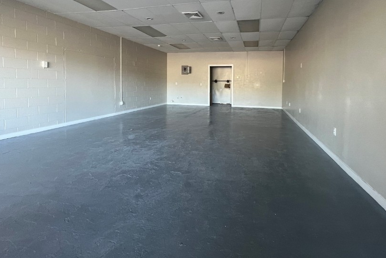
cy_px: 91
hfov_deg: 92.9
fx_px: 182
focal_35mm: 17
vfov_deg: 68.9
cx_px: 214
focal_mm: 1.57
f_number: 1.8
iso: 160
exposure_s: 1/60
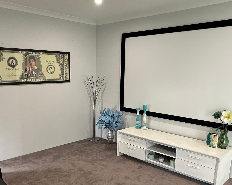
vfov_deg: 43.9
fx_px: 227
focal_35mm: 33
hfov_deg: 54.2
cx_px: 107
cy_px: 124
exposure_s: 1/100
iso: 250
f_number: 2.2
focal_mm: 2.22
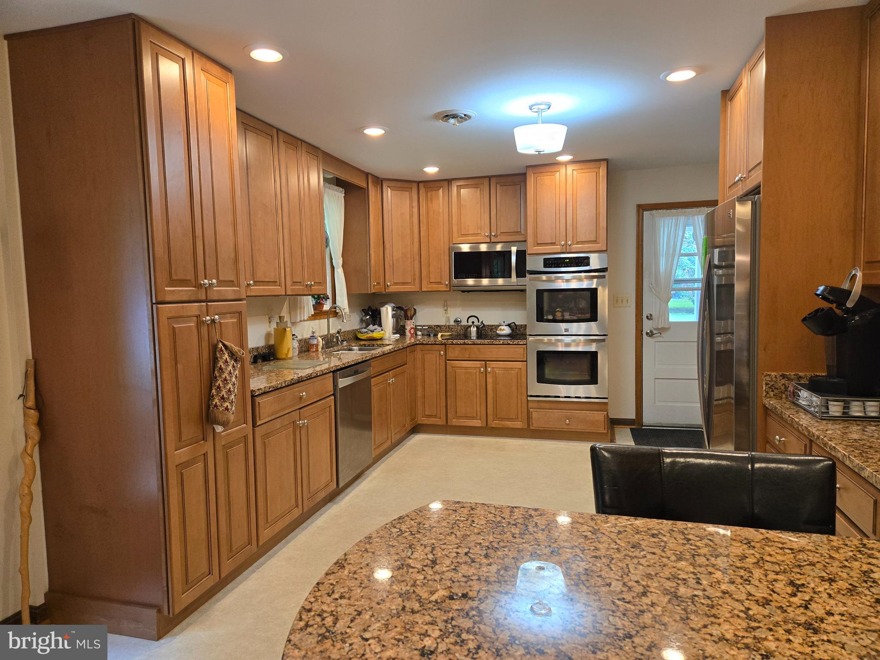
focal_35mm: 23
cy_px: 330
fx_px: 585
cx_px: 440
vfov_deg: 58.9
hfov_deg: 73.9
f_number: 1.8
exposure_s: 1/120
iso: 200
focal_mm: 5.4
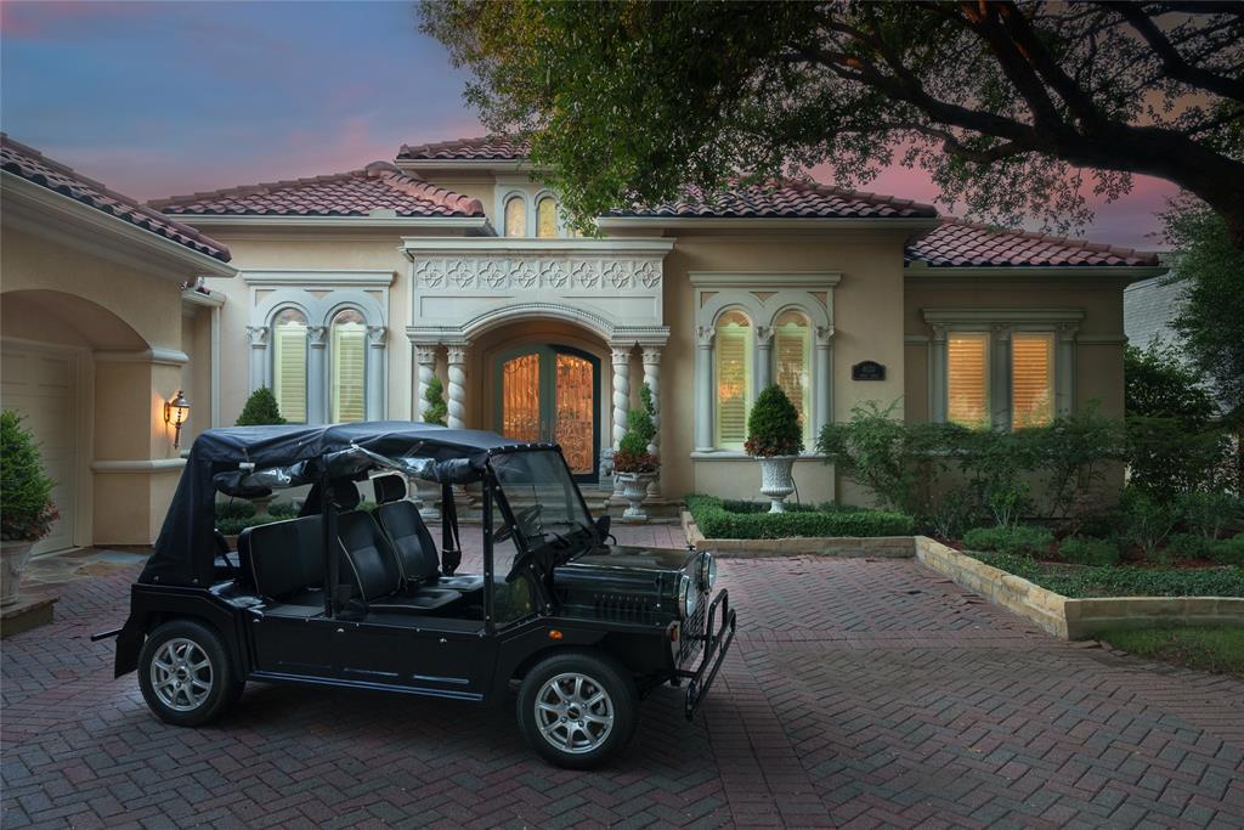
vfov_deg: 53.1
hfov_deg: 73.7
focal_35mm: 24
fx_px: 829
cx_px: 622
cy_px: 415
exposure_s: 1/8
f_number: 9
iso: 200
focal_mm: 24
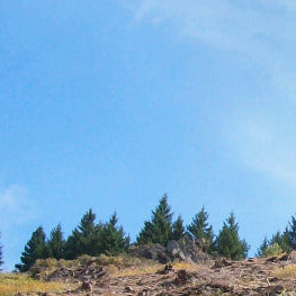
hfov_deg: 13.7
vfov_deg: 14.0
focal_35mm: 124
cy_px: 259
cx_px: 344
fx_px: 1200
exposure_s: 1/261
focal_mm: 6
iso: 80
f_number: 4.8
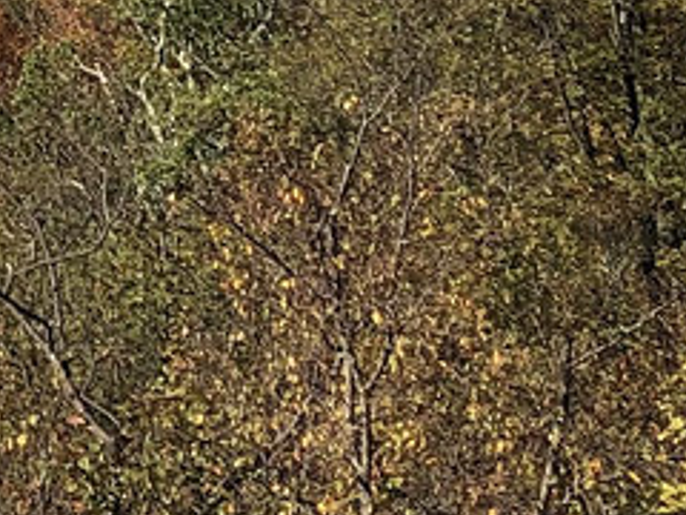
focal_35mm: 187
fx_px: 3706
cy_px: -738
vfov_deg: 7.4
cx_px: -646
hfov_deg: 9.9
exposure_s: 1/2024
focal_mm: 3.99
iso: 20
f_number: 1.8
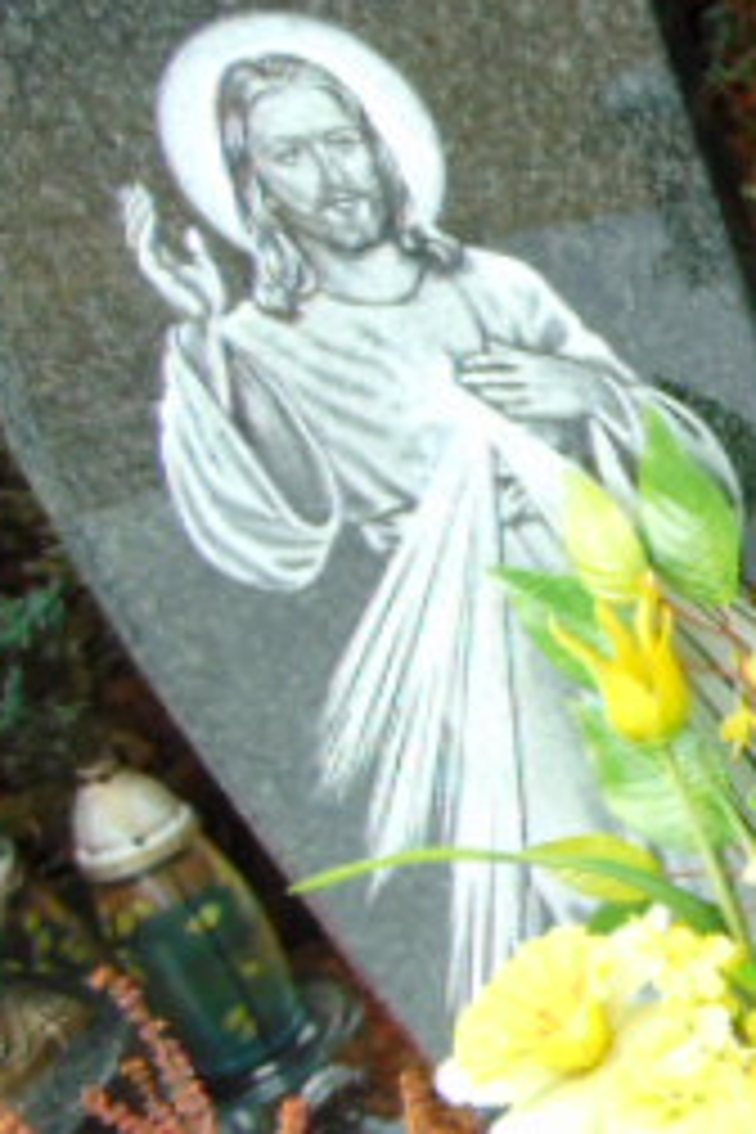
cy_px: 598
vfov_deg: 30.5
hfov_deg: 16.9
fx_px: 2079
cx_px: 1372
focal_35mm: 66
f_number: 3
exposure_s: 1/60
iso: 80
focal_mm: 4.5
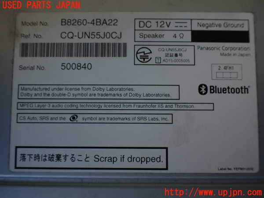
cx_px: 132
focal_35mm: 30
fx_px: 229
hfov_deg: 60.0
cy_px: 99
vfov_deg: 46.8
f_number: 2.3
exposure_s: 1/125
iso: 160
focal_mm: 5.4
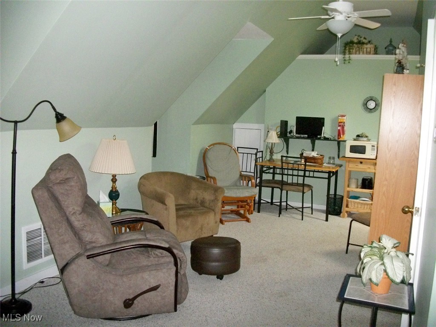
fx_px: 403
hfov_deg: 56.8
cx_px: 218
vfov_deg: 44.2
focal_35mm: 32
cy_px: 164
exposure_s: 1/125
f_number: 2.9
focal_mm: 5.7
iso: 400
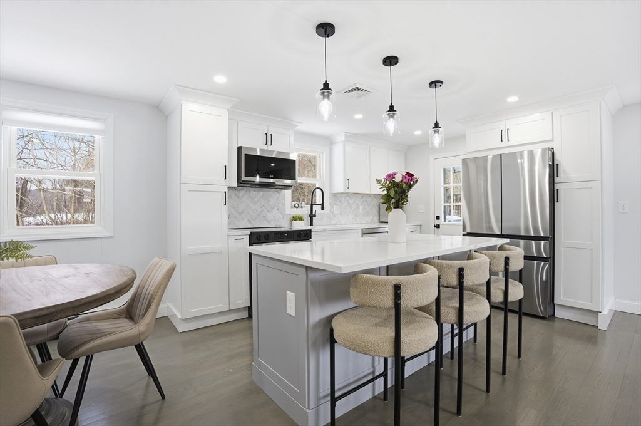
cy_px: 213
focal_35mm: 16
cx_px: 320
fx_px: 285
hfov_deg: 96.8
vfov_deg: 73.6
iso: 800
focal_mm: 16
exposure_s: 1/320
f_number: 7.1
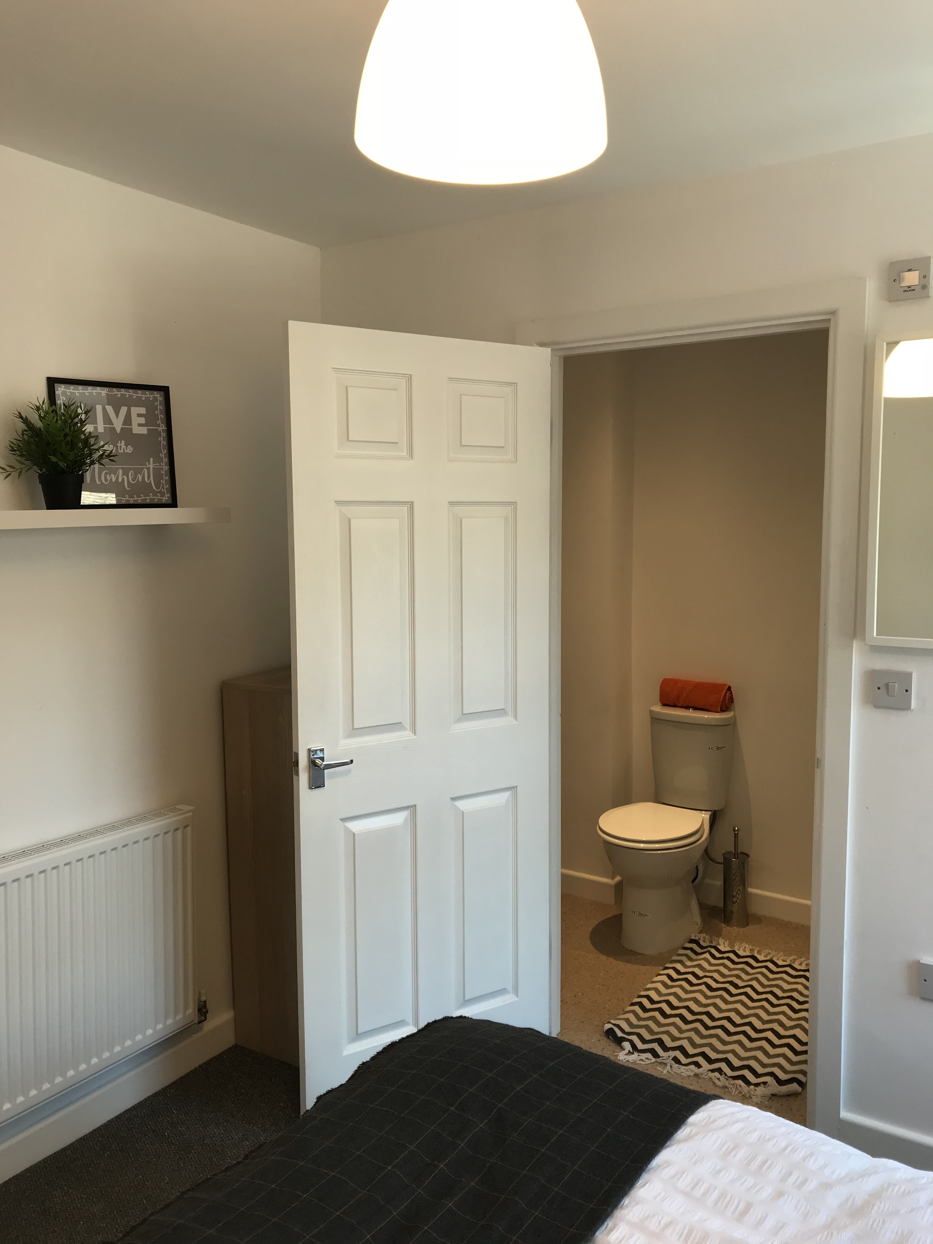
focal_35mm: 28
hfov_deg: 49.7
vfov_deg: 63.4
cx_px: 466
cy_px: 622
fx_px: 1006
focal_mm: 3.99
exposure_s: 1/50
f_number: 1.8
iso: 25
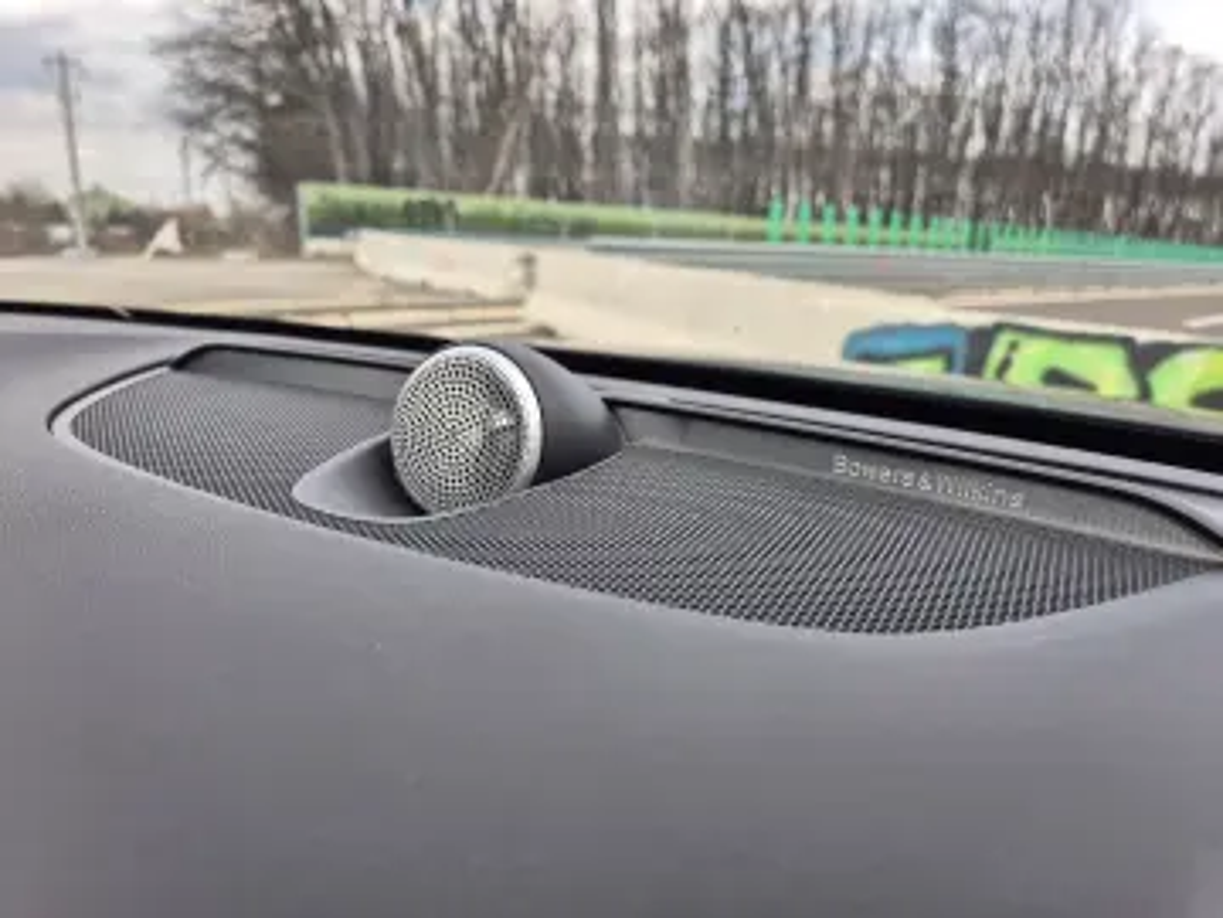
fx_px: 813
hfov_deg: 73.9
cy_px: 459
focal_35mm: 23
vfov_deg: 58.9
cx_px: 612
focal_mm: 5.4
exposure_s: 1/344
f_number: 1.8
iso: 25
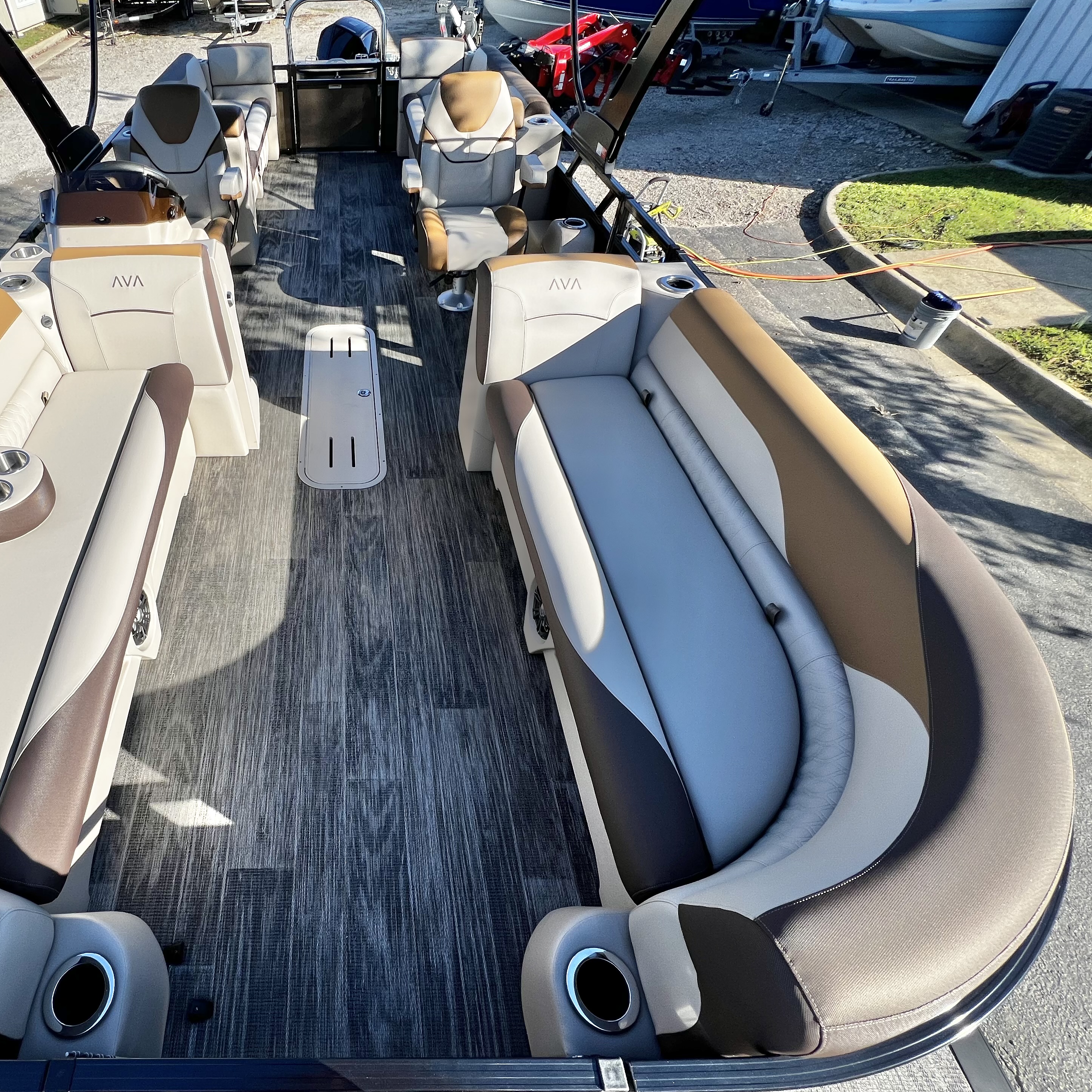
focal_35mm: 16
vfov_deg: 87.4
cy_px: 555
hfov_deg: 83.7
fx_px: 571
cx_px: 344
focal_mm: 1.57
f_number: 1.8
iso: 32
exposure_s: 1/853
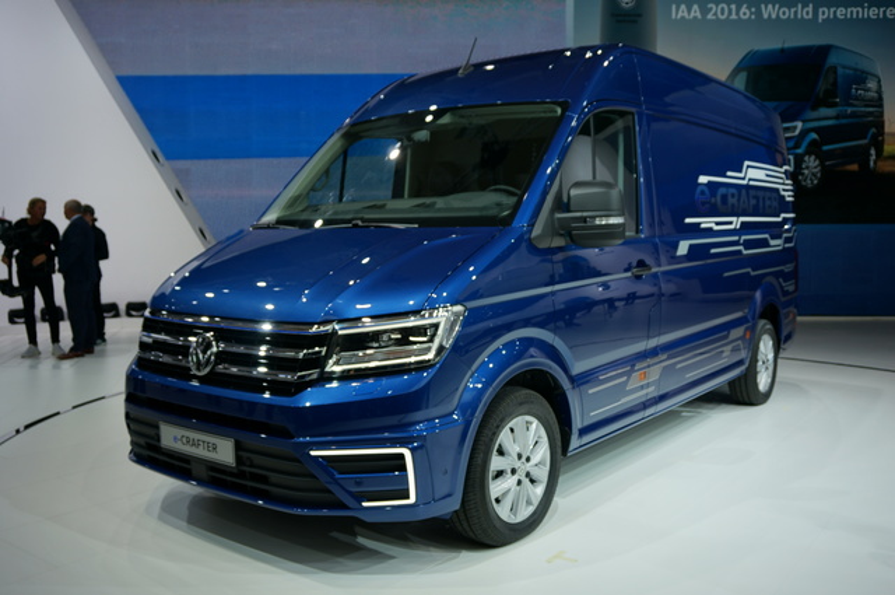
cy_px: 298
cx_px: 448
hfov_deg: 59.6
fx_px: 782
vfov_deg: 41.6
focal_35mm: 32
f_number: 4.5
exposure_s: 1/160
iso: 100
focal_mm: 21
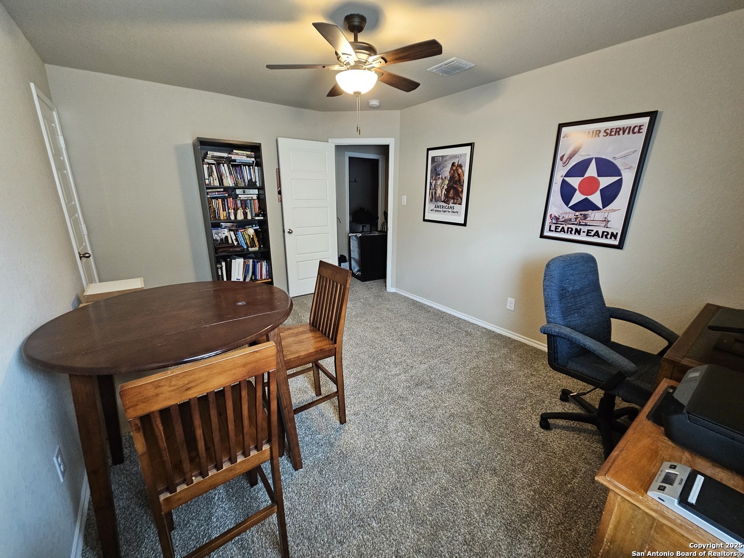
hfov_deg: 106.2
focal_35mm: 13
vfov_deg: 89.9
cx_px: 372
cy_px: 279
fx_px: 279
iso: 500
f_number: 2.2
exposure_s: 1/30
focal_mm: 2.2
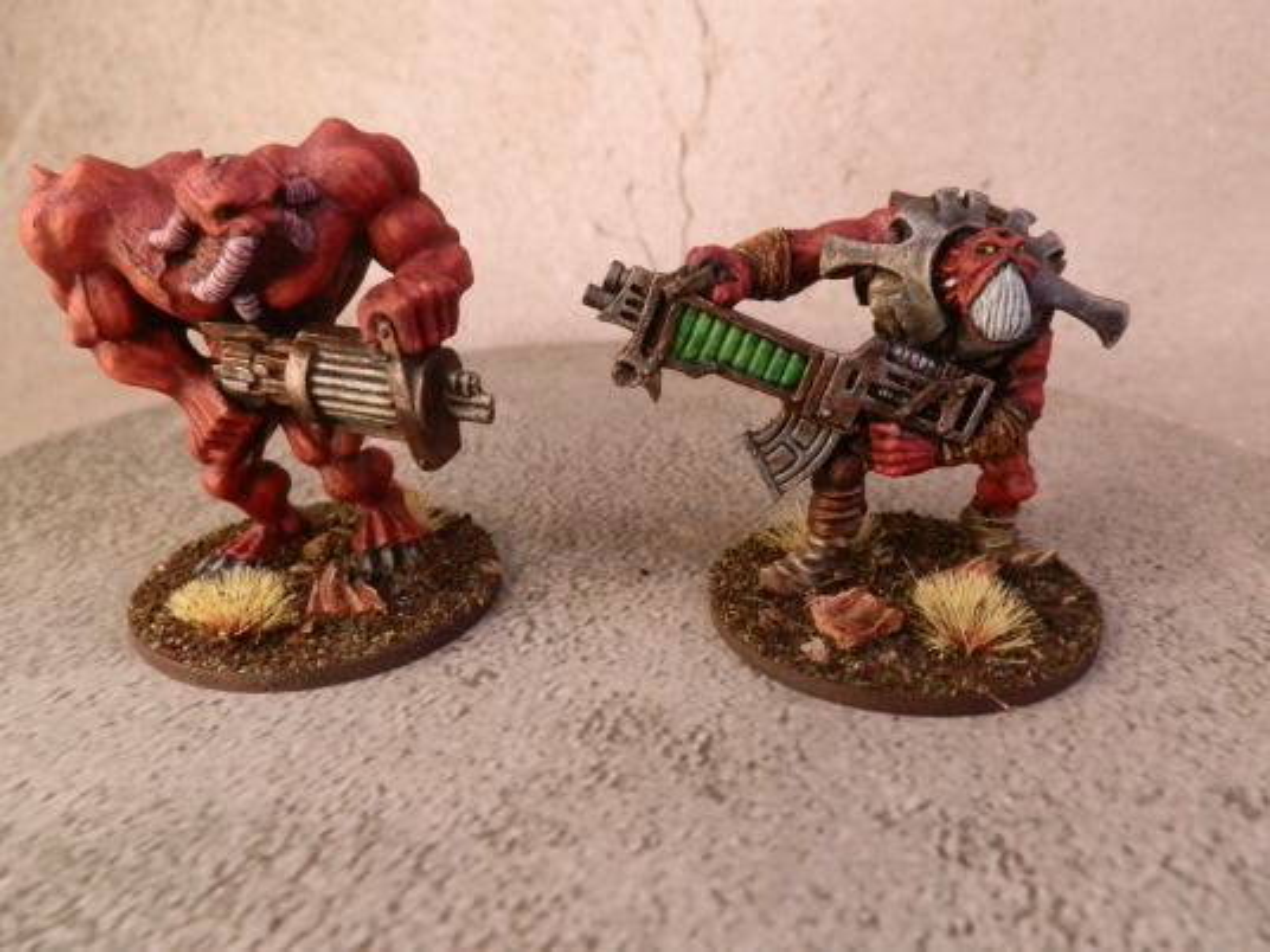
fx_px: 1027
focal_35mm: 28
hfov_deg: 63.4
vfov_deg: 49.7
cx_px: 635
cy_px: 476
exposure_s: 1/100
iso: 400
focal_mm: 5
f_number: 3.1
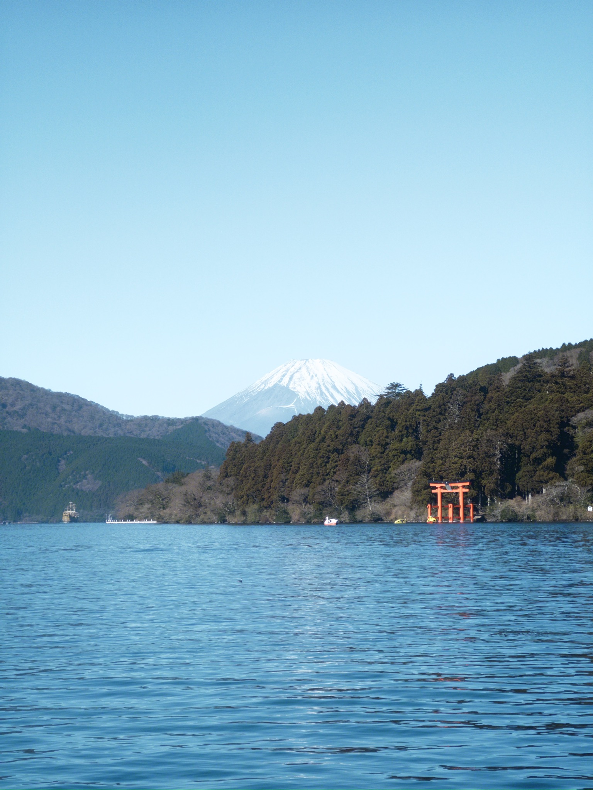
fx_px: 1759
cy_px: 395
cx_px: 296
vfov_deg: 25.3
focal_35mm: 77
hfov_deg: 19.1
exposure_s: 1/626
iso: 32
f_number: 2.8
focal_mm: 9
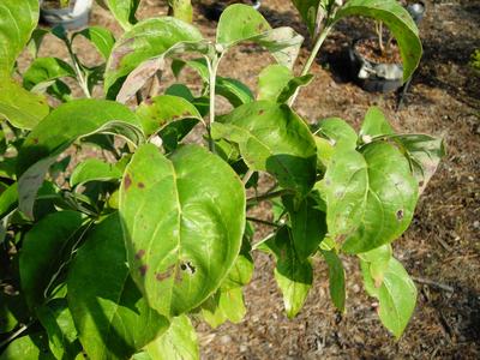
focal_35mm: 38
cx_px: 240
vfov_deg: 37.7
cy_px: 180
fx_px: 527
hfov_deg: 49.0
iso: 50
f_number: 3.2
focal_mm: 6.3
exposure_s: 1/314
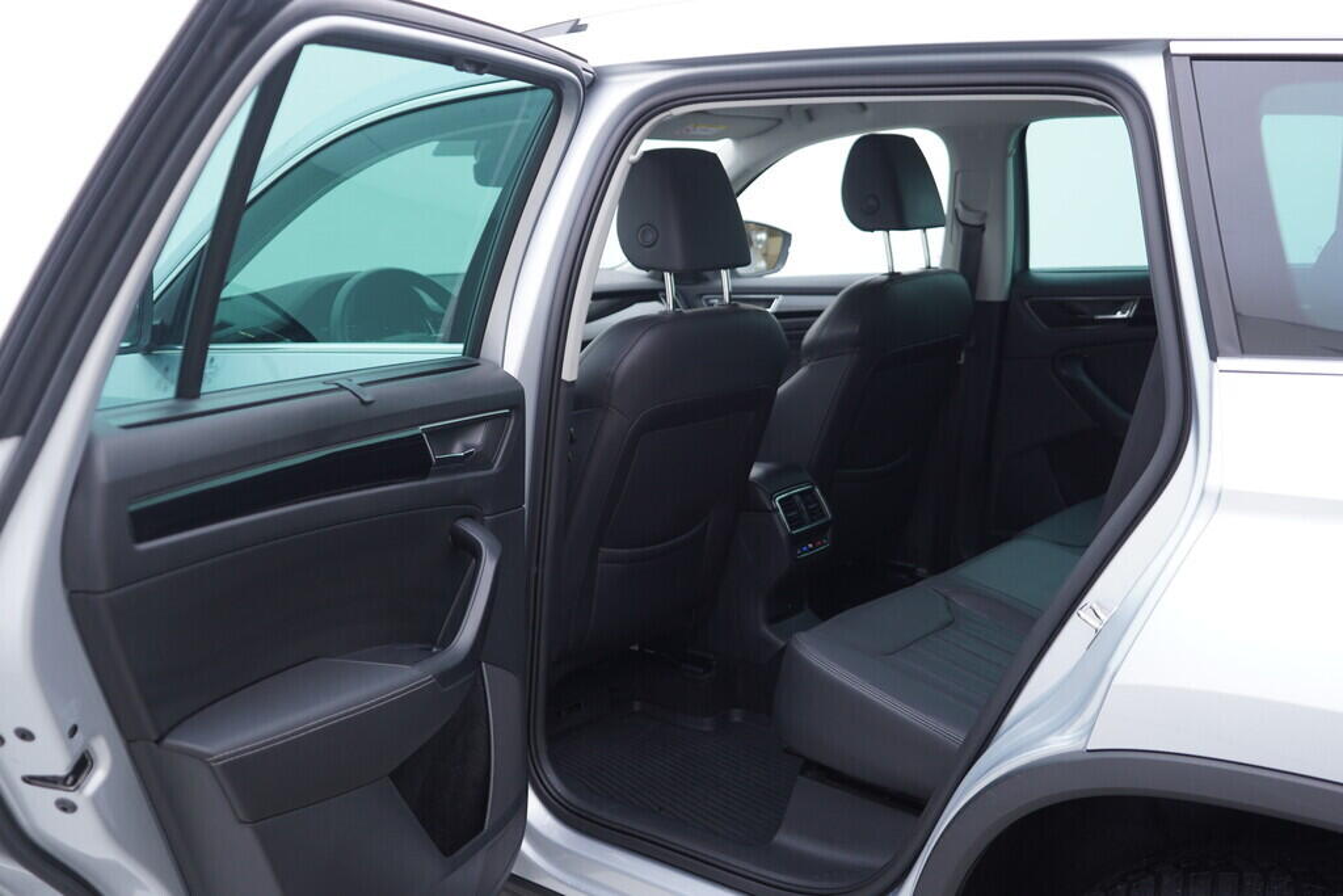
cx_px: 672
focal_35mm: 36
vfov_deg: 36.9
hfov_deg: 53.1
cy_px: 448
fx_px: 1343
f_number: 2.8
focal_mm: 24
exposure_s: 1/40
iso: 125
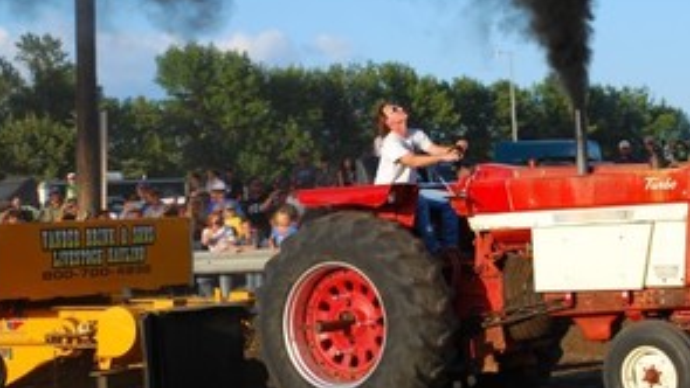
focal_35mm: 120
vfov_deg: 10.1
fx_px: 2196
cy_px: 111
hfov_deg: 17.8
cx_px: 468
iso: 200
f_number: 8
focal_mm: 50
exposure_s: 1/250
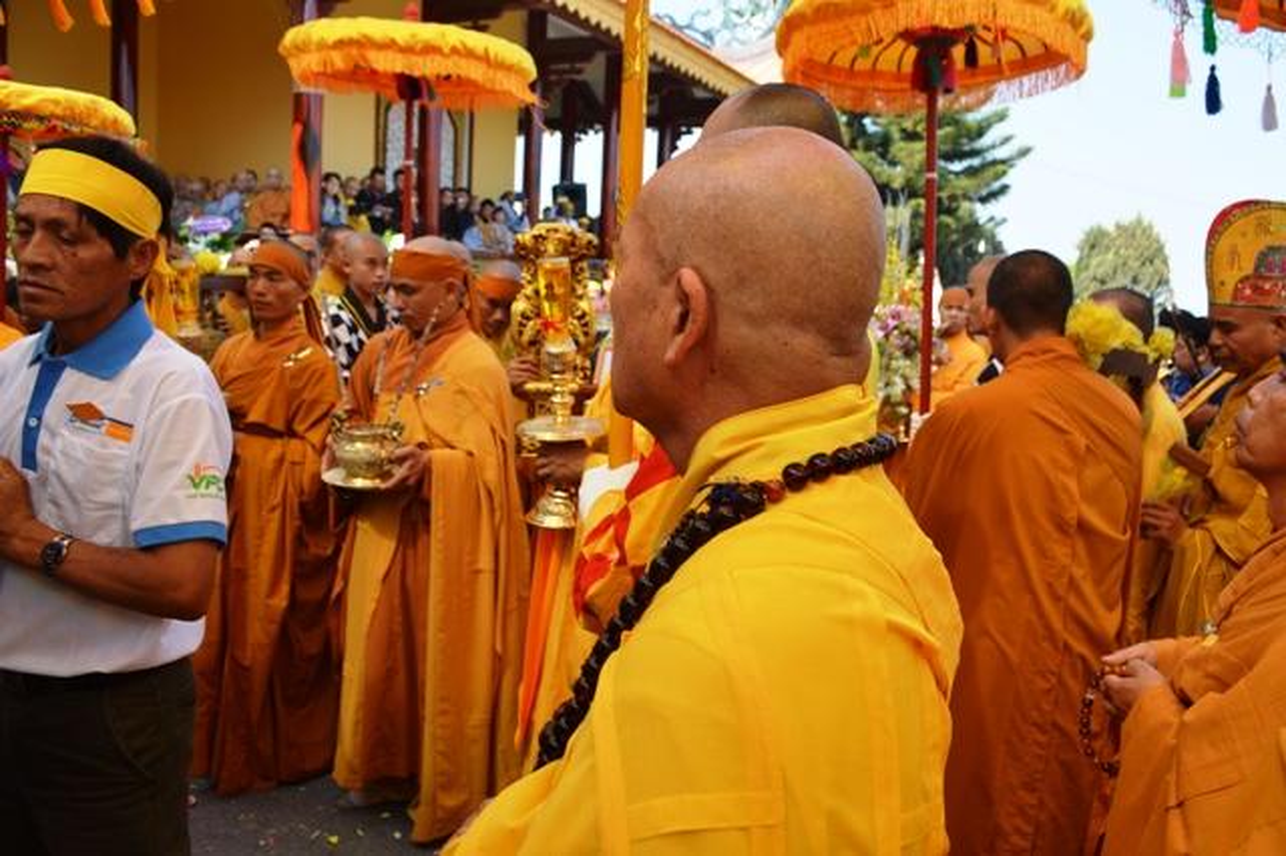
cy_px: 428
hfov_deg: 67.4
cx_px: 643
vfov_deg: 47.9
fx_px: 964
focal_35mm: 27
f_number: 6.3
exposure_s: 1/160
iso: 100
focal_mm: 18
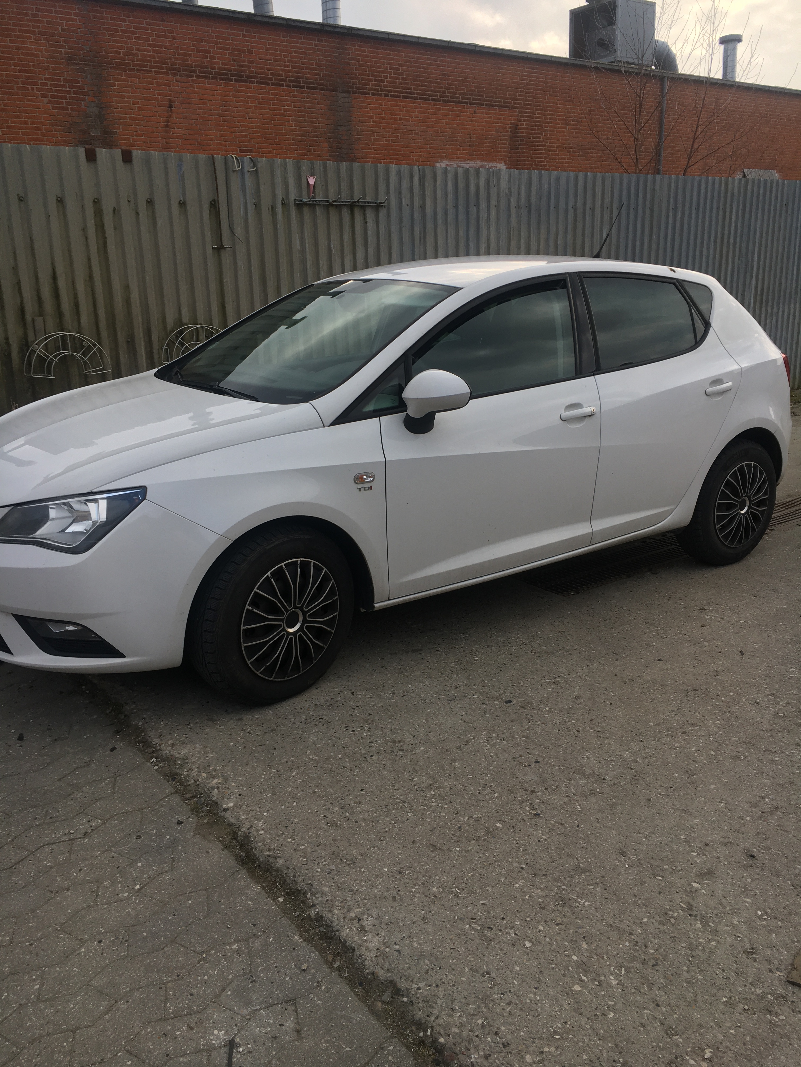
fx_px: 895
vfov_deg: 61.7
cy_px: 534
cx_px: 400
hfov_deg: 48.2
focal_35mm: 29
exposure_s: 1/229
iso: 25
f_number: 2.2
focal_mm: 4.15
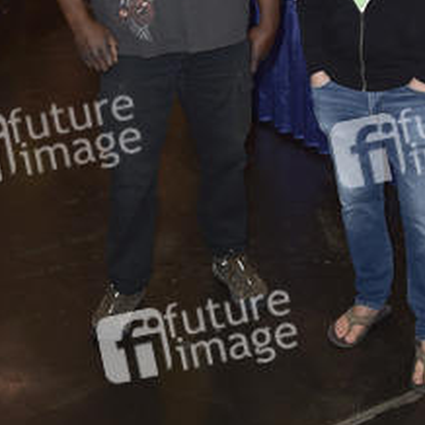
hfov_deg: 33.9
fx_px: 695
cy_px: 45
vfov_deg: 32.4
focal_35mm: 50
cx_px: 254
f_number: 6.3
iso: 320
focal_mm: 32
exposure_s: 1/250
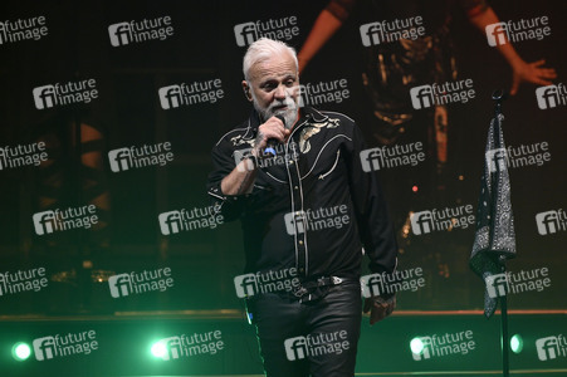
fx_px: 7869
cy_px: 188
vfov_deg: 2.7
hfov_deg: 4.1
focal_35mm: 500
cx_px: 284
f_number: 6.3
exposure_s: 1/320
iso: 2500
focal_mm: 500
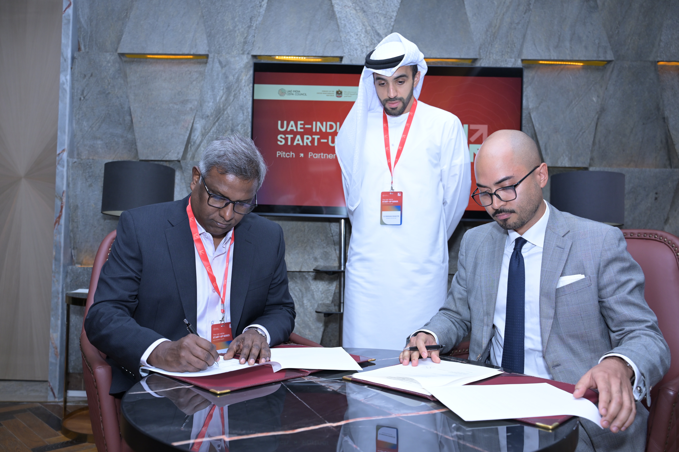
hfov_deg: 61.1
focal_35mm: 30
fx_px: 575
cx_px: 340
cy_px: 226
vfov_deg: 43.0
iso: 640
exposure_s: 1/160
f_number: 4
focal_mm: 30.5
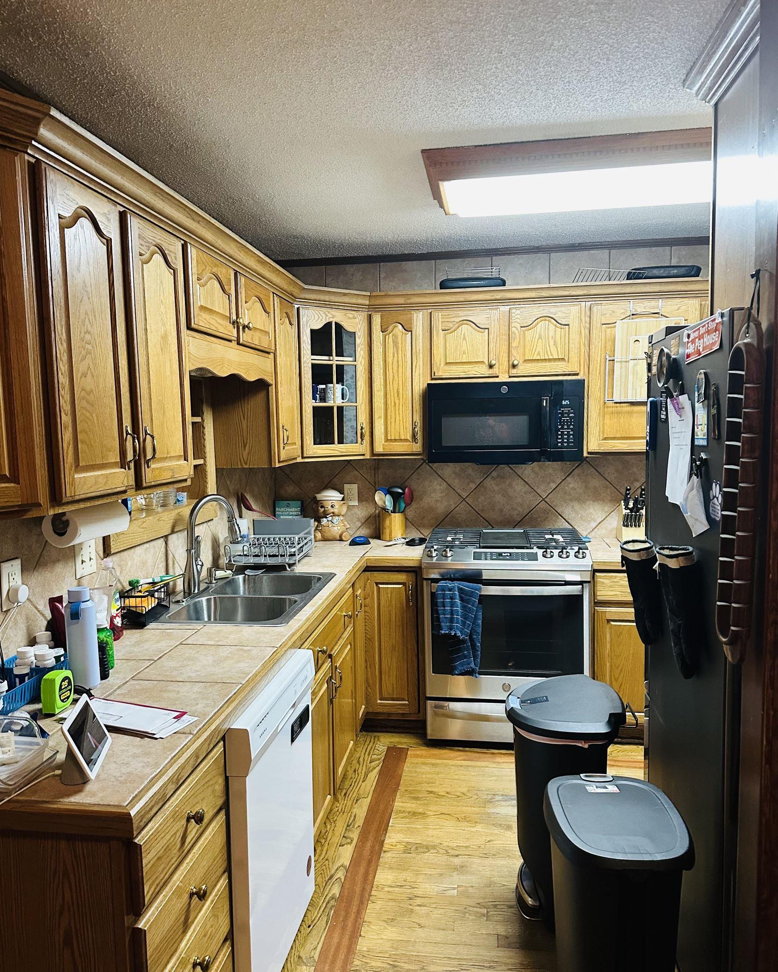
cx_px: 388
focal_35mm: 26
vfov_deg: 66.0
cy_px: 501
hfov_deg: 54.9
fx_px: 748
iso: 500
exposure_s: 1/60
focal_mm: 6.86
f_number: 1.78
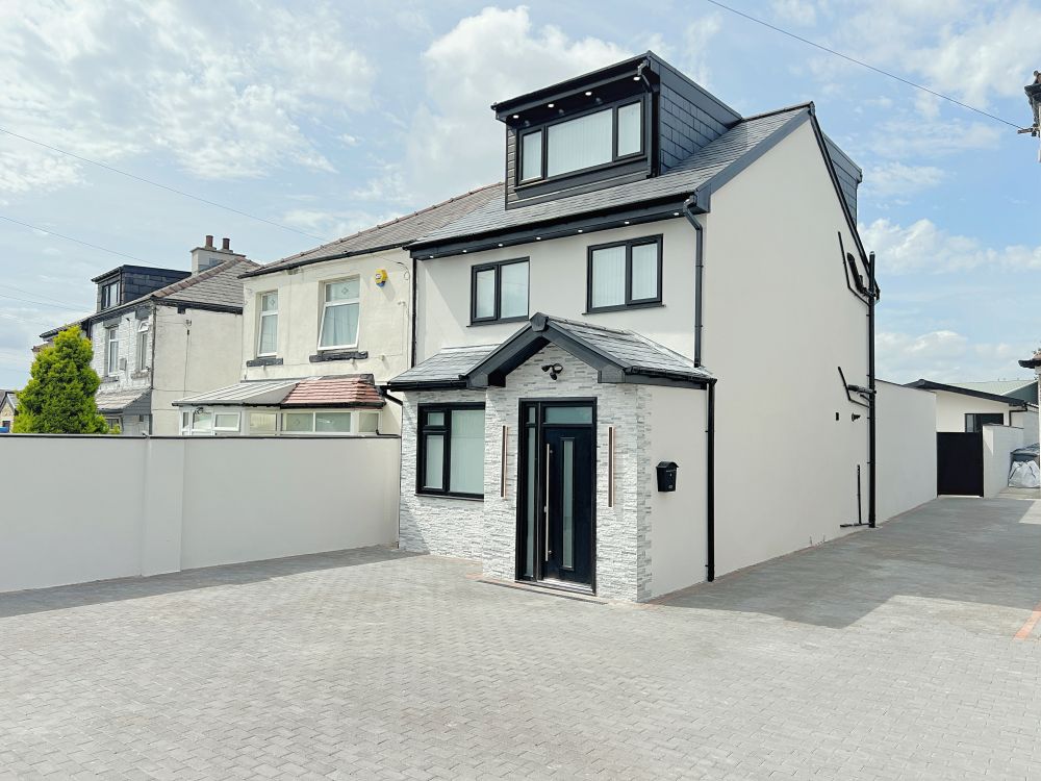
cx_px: 520
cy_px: 390
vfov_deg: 53.1
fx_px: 782
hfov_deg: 67.3
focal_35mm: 26
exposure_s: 1/6579
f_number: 1.5
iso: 50
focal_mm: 5.7
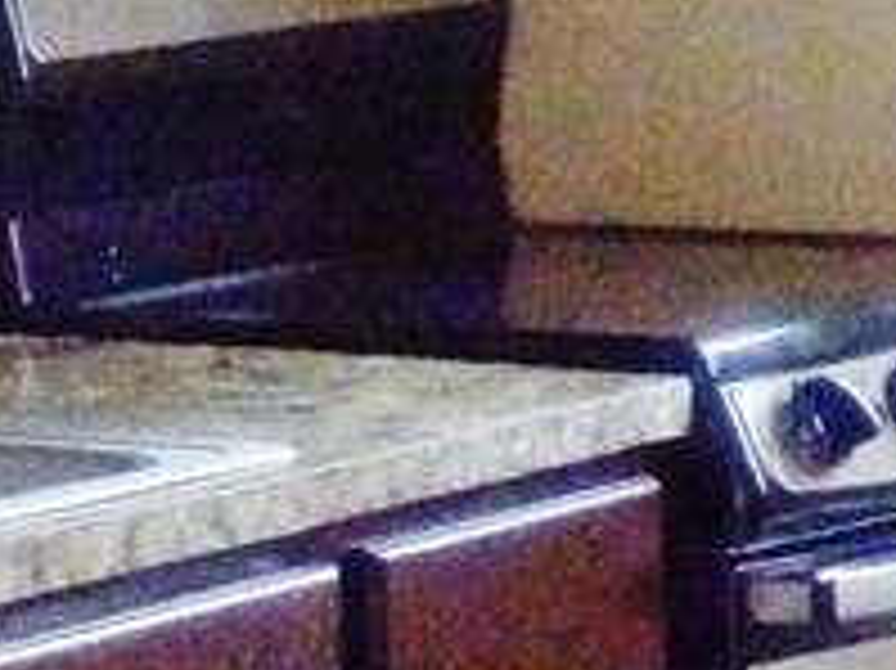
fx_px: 7191
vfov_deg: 5.3
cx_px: -297
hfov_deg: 7.1
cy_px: 67
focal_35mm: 278
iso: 1600
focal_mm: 9.8
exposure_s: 1/20
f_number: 4.1
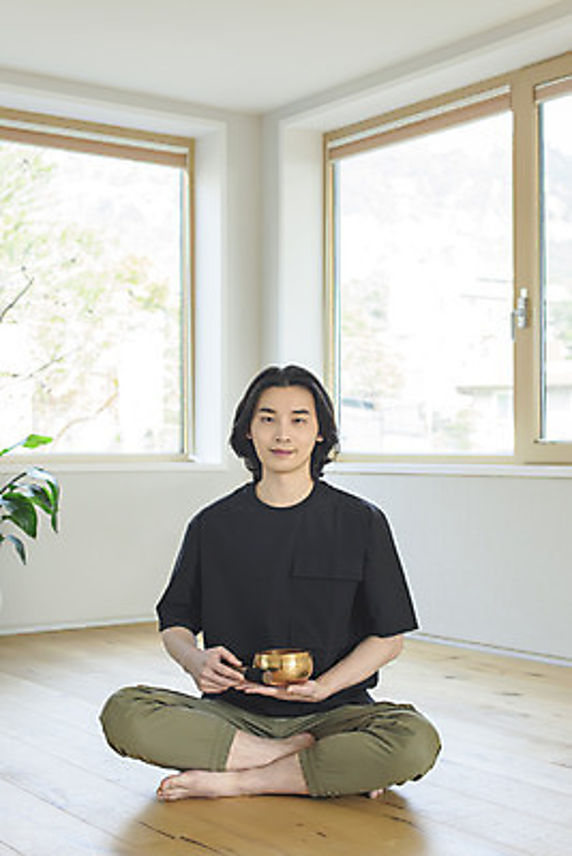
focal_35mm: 50
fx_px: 1191
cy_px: 428
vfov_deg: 39.6
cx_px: 286
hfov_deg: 27.0
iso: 800
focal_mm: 50
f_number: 4.5
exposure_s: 1/125
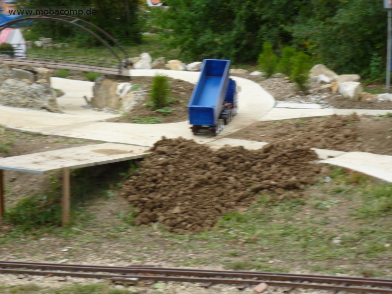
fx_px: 1483
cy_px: 147
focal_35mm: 131
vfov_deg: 11.3
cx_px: 196
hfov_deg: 15.1
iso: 100
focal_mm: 23.4
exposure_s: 1/80
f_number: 5.2
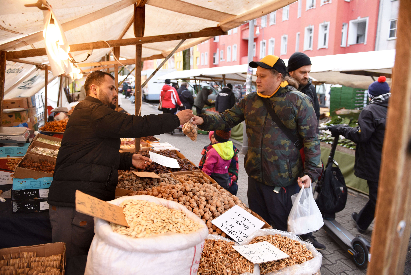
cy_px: 138
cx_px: 206
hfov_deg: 73.7
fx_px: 274
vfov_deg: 53.2
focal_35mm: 24
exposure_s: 1/320
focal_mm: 24
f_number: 3.2
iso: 640
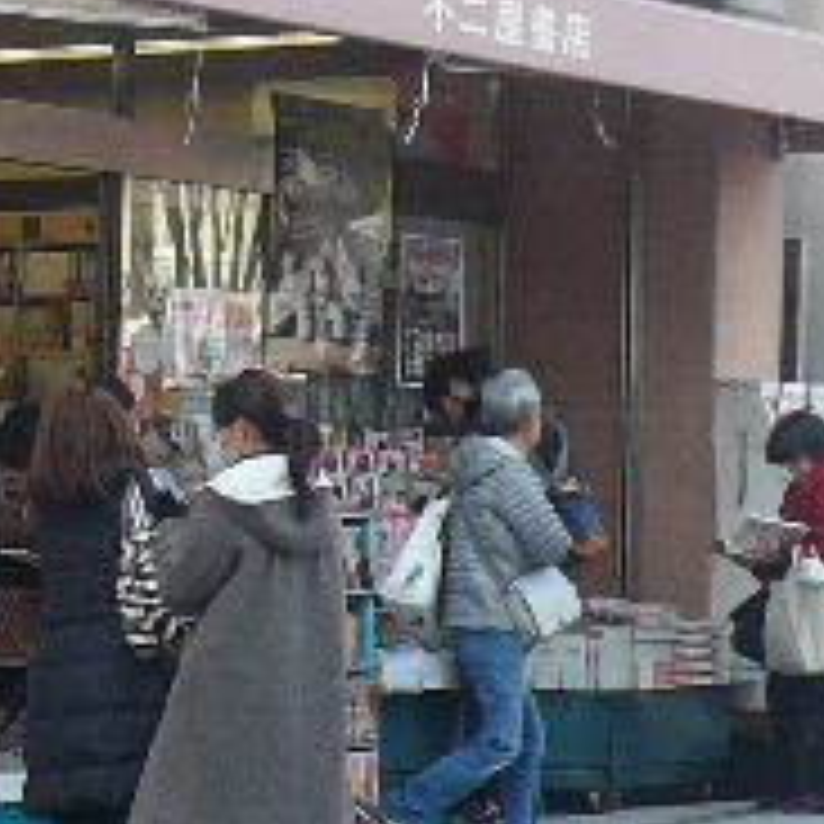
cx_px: 639
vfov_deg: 10.1
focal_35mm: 173
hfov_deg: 10.1
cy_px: 396
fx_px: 4659
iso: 100
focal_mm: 6.1
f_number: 3.1
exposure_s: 1/200
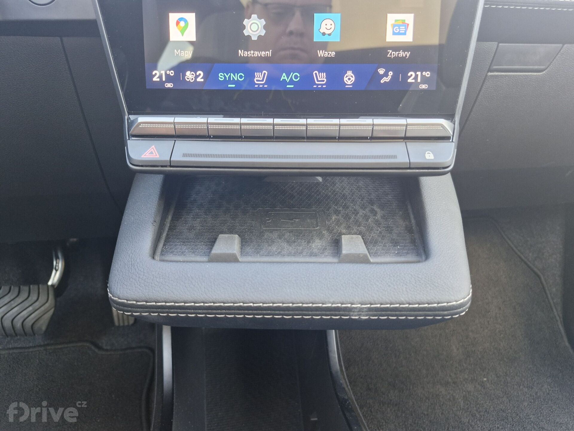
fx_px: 381
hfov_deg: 73.9
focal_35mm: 23
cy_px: 216
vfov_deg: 58.9
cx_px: 287
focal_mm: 5.54
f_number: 1.8
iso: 250
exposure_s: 1/50
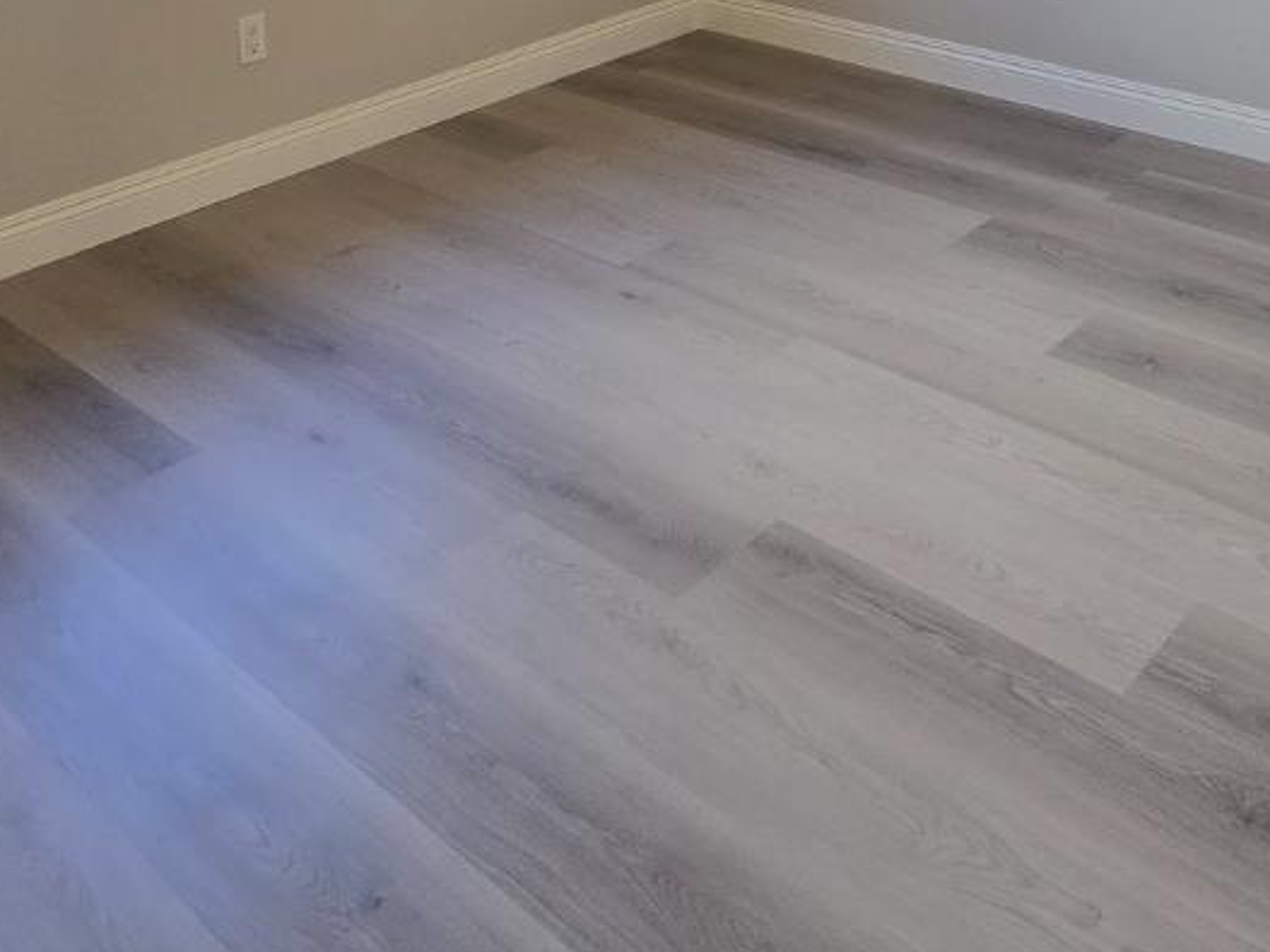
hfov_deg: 49.8
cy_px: -264
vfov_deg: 30.9
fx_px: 1357
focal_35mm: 37
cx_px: 769
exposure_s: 1/60
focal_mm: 2.2
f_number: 2.2
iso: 80
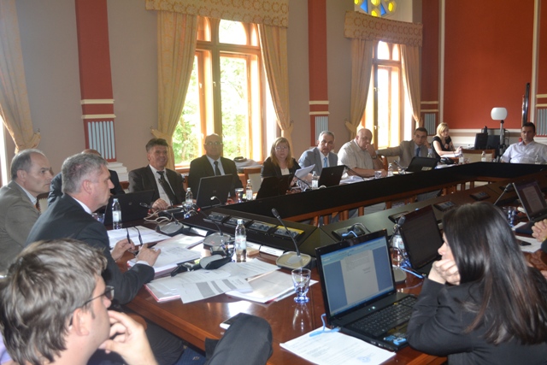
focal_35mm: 33
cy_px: 182
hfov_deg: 57.2
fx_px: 501
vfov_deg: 40.0
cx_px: 274
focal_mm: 22
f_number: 3.8
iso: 450
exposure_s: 1/60
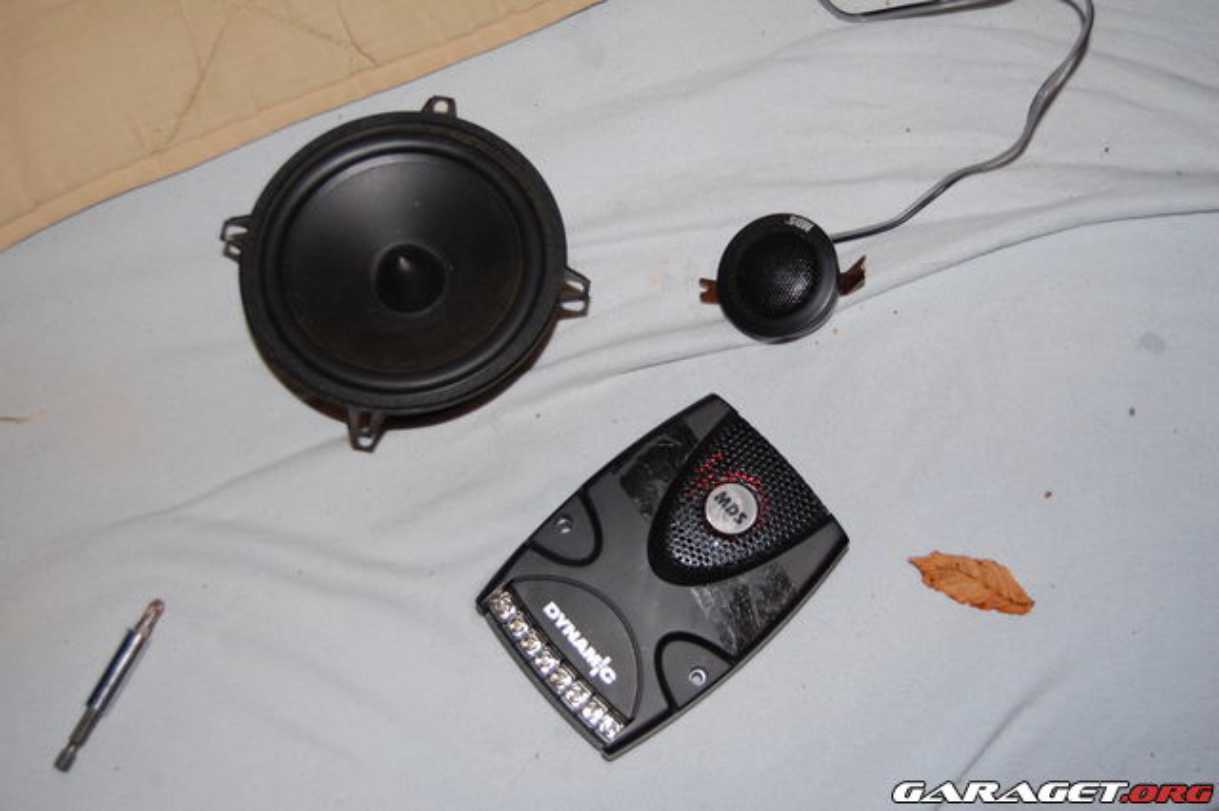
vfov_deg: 28.9
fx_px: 1574
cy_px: 406
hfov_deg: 42.3
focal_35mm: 46
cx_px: 610
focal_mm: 31
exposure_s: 1/60
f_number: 4.5
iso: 400
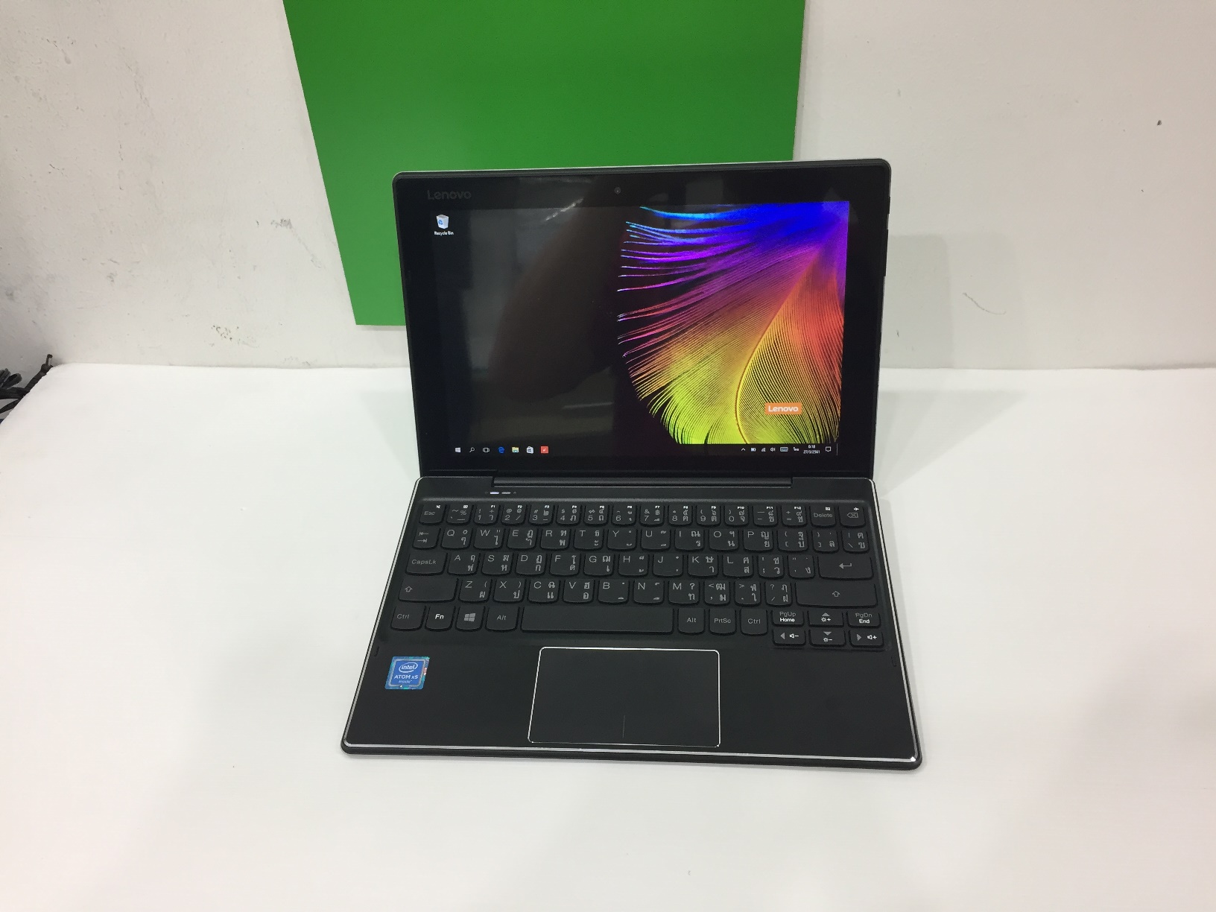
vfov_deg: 48.2
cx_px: 608
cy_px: 456
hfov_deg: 61.7
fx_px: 1019
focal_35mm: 29
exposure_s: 1/33
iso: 80
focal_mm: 4.15
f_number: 2.2
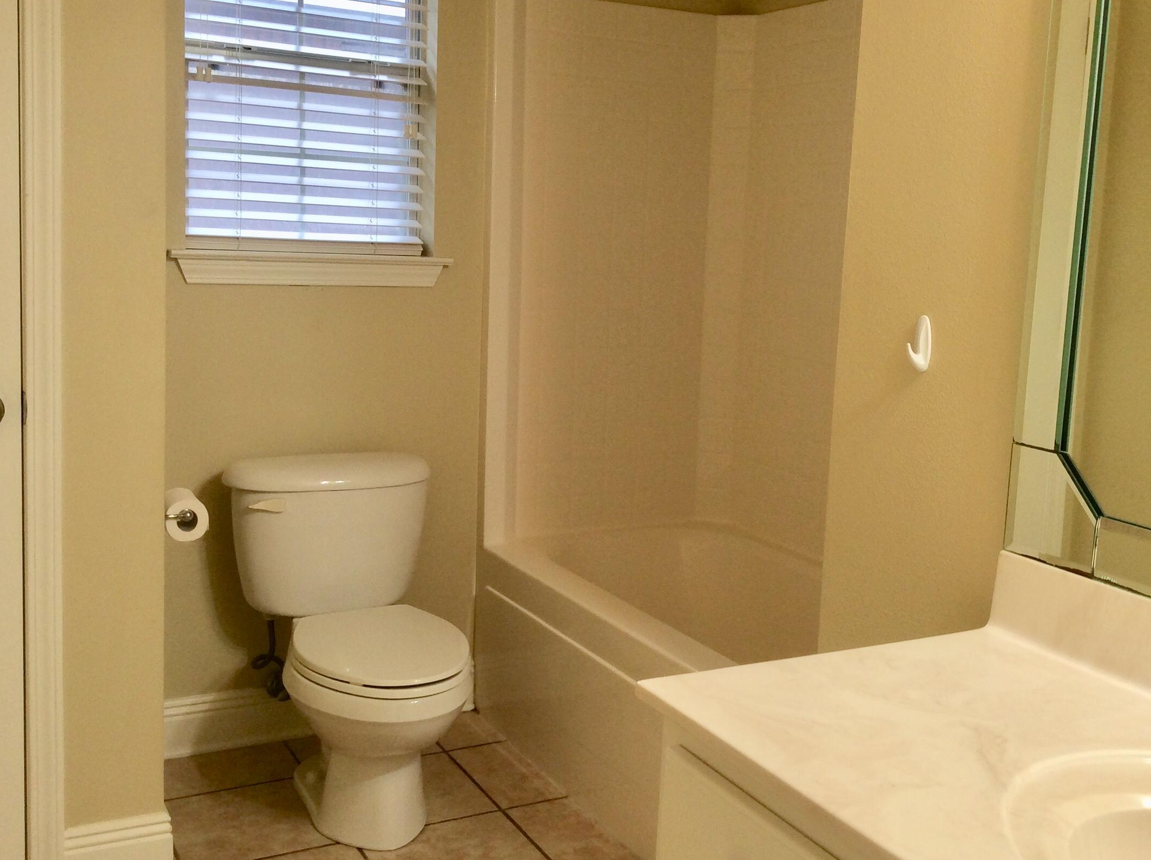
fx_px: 1295
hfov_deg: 47.9
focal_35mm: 39
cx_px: 603
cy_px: 381
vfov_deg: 36.7
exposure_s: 1/40
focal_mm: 3.3
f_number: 2.4
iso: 40
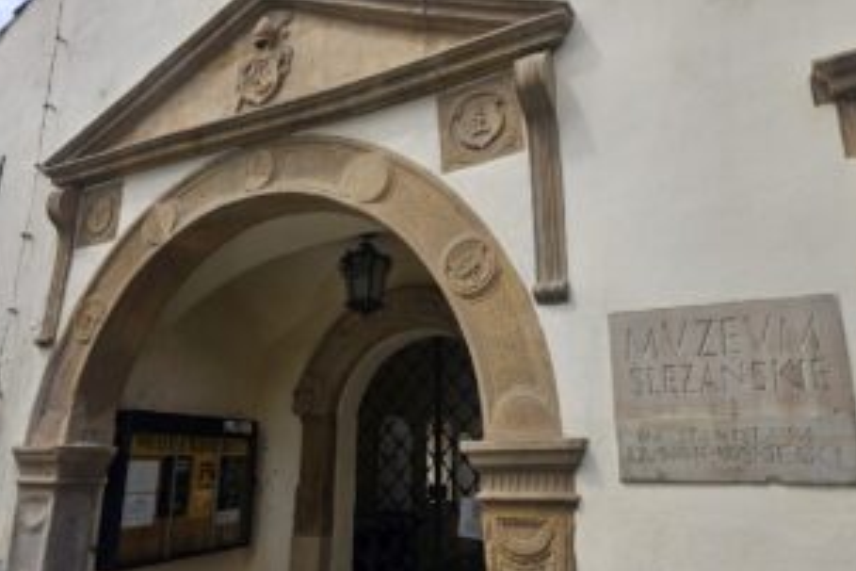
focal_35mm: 28
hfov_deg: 65.4
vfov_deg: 46.4
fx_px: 666
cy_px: 280
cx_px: 408
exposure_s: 1/1645
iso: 25
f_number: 1.8
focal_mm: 5.4
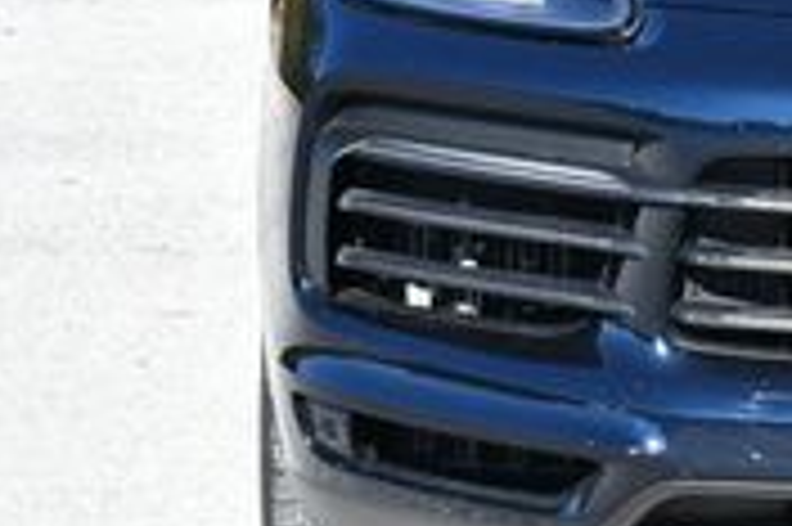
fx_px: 6088
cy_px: -72
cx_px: 1206
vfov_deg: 4.9
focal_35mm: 277
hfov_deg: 7.3
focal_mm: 38
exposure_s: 1/250
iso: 200
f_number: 8
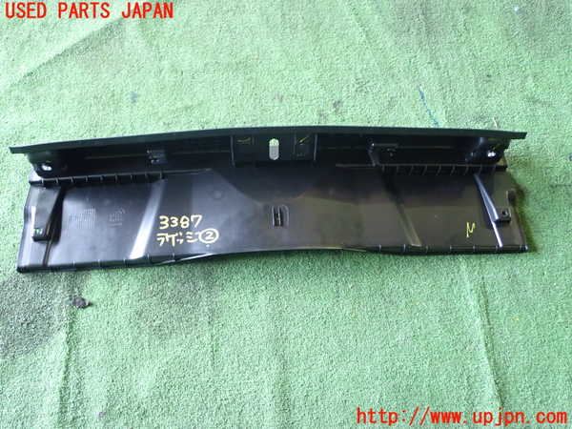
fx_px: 595
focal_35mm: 36
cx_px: 286
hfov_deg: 51.4
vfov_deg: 39.7
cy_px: 214
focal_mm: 6.37
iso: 500
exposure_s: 1/40
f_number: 2.5
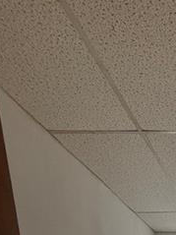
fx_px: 305
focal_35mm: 45
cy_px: 370
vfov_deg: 26.6
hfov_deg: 23.8
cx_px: 278
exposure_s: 1/117
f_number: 2.2
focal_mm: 2.22
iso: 64
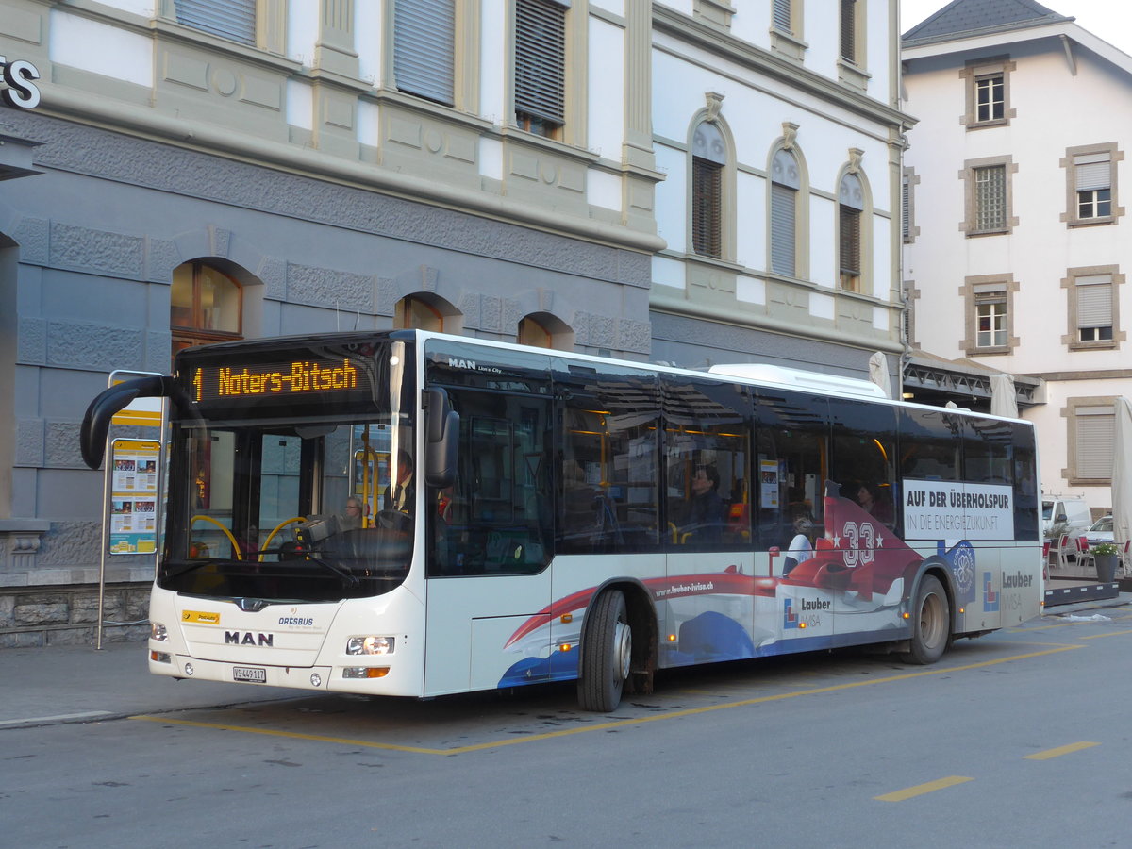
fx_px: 1700
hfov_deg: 36.8
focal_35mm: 52
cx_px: 566
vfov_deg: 28.0
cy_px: 424
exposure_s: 1/60
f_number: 3.3
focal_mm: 10.7
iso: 200
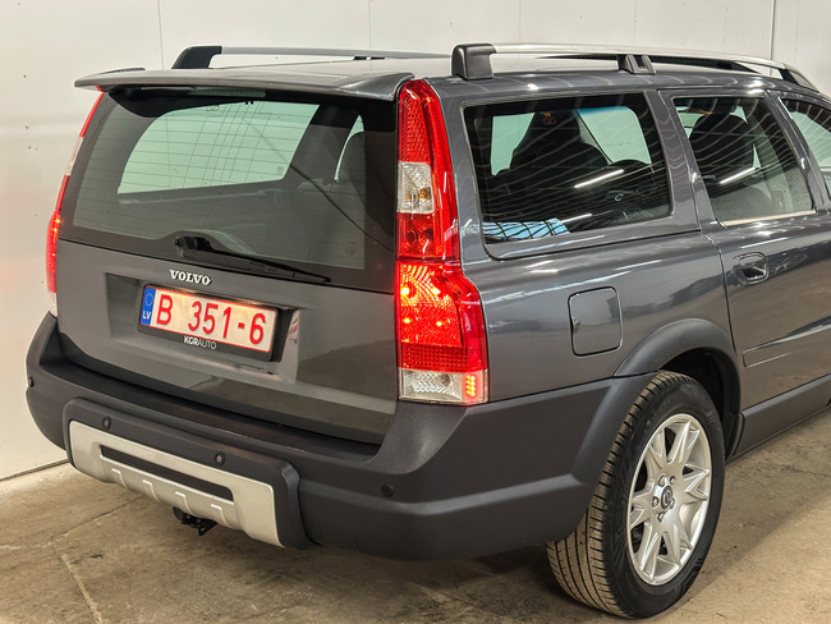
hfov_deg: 39.6
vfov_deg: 30.3
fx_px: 1153
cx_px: 416
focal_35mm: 48
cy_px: 312
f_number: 1.78
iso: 200
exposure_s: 1/33
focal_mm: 6.86
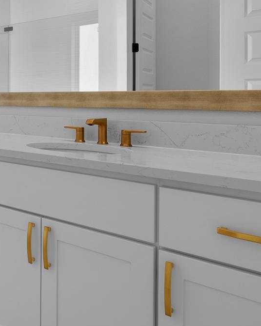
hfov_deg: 30.4
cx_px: -69
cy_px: 102
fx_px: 386
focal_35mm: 40
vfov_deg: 44.9
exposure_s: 1/4
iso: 250
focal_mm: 14
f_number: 11
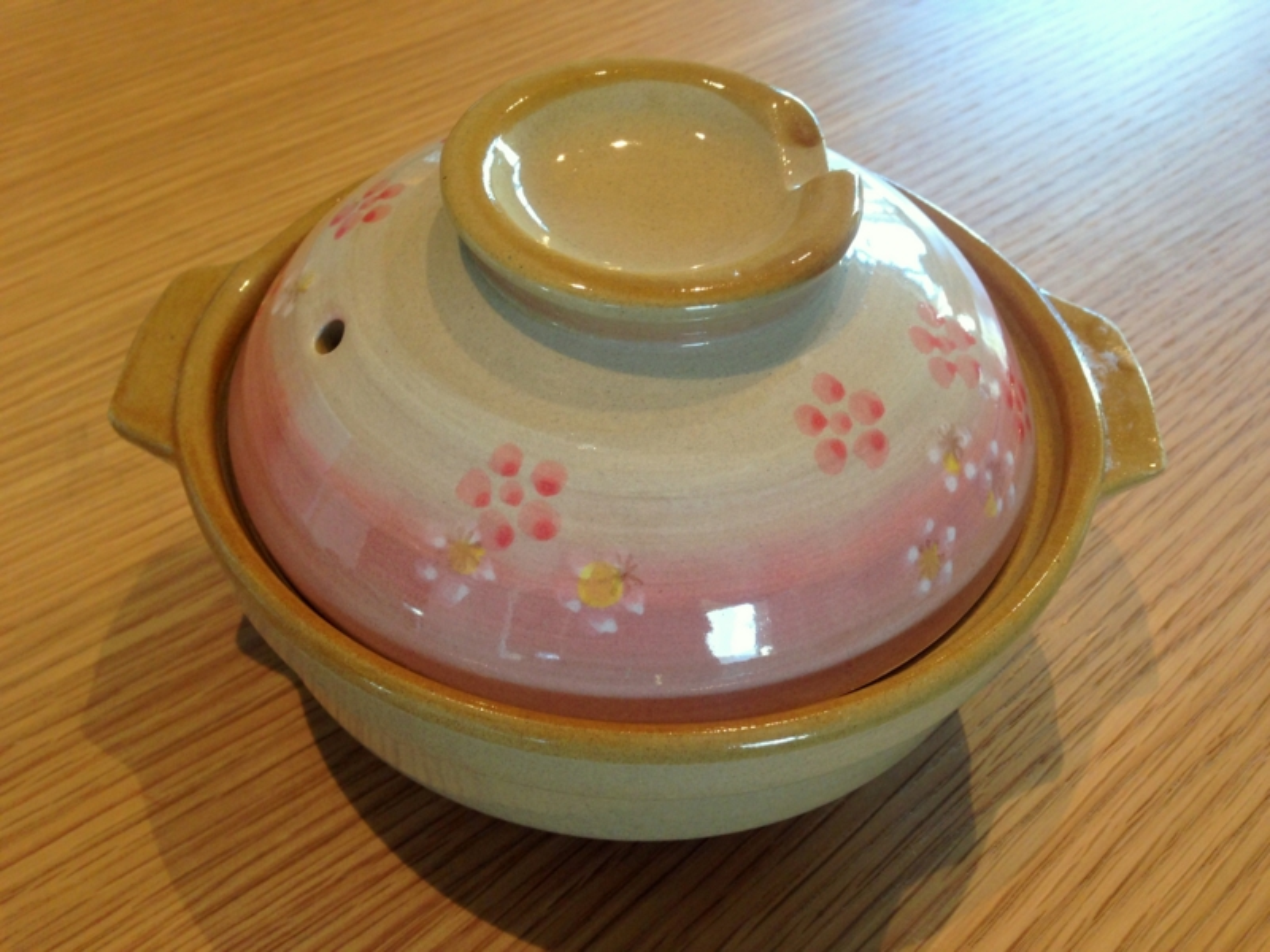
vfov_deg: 42.9
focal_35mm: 33
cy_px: 476
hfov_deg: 55.4
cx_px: 635
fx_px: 1211
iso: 64
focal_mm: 4.12
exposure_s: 1/20
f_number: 2.4
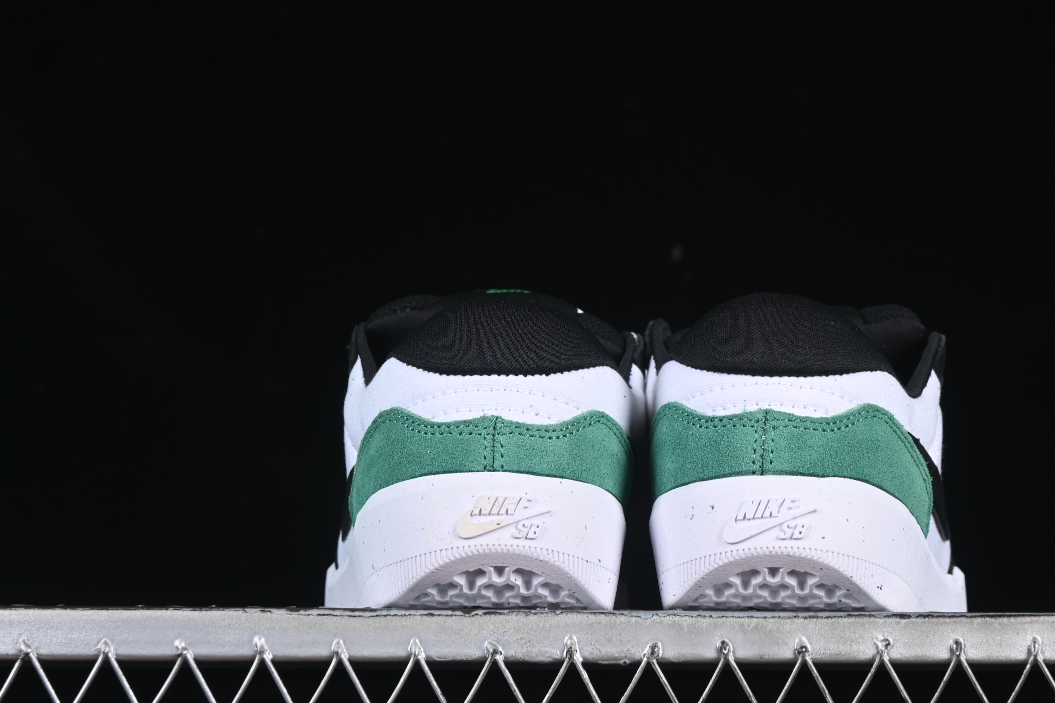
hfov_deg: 20.6
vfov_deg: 13.8
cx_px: 659
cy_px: 320
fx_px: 2901
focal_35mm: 99
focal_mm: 50
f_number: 7.1
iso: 160
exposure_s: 1/60
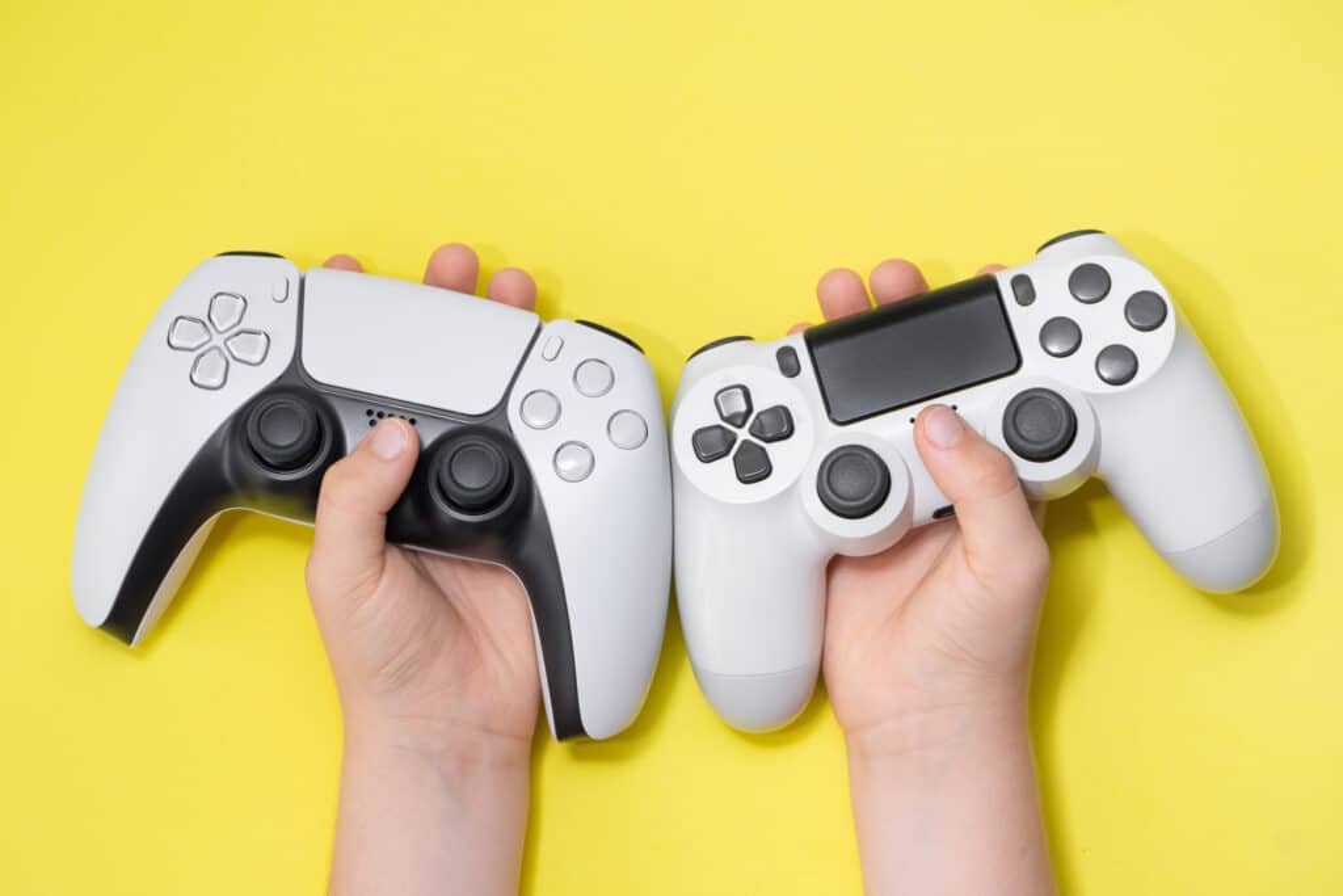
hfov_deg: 21.9
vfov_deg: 14.7
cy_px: 448
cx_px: 672
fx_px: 3470
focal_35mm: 93
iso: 100
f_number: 5.6
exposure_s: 1/60
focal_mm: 62
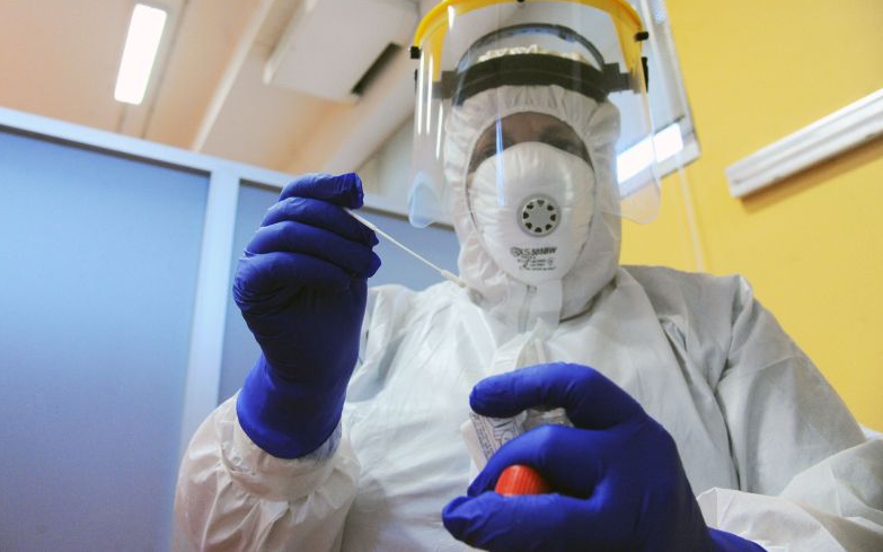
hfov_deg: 72.6
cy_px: 253
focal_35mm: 25
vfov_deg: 49.2
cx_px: 441
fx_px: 601
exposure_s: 1/100
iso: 3200
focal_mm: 24
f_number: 6.3
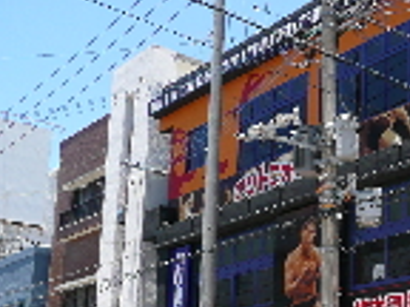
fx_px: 805
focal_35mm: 68
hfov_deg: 26.1
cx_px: 467
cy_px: 269
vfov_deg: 21.2
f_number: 3.3
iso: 100
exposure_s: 1/400
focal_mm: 4.6
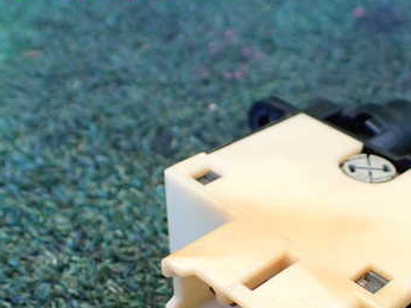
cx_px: 323
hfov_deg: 35.7
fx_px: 618
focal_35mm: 52
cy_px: 242
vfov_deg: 27.6
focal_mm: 5.4
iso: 640
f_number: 2.3
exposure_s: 1/125
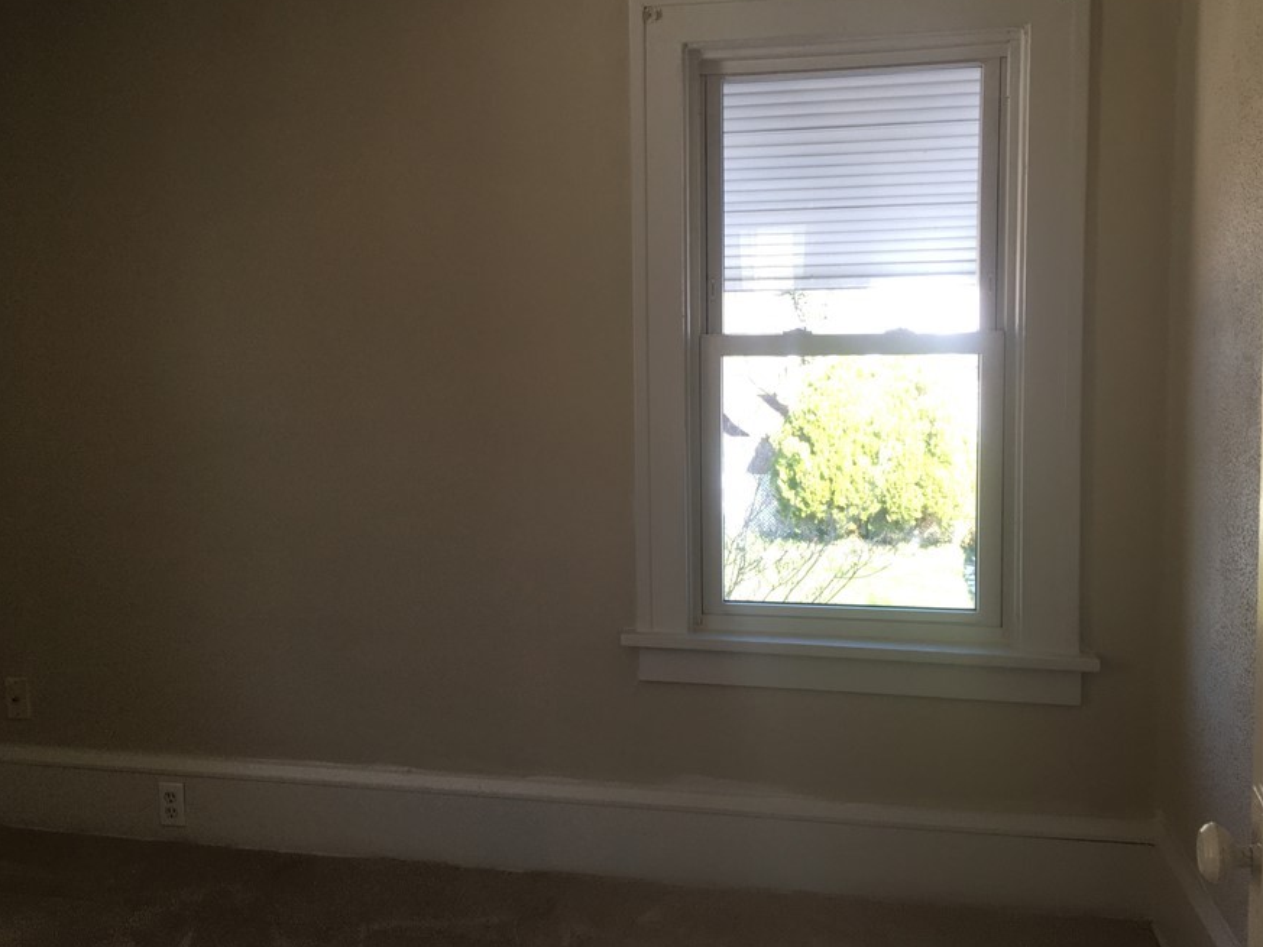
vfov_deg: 41.7
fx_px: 1241
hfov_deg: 53.7
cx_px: 524
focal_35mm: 34
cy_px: 419
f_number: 2.2
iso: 25
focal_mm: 4.15
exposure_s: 1/40
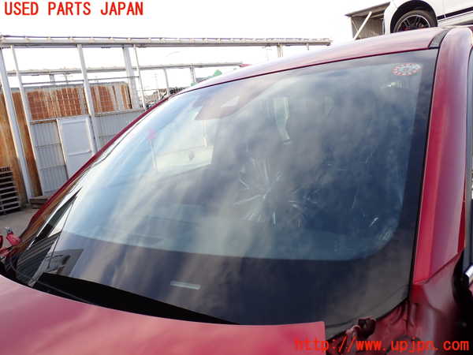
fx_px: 437
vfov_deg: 44.2
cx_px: 236
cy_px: 178
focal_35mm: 32
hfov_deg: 56.8
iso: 100
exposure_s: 1/200
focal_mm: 5.79
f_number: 3.2
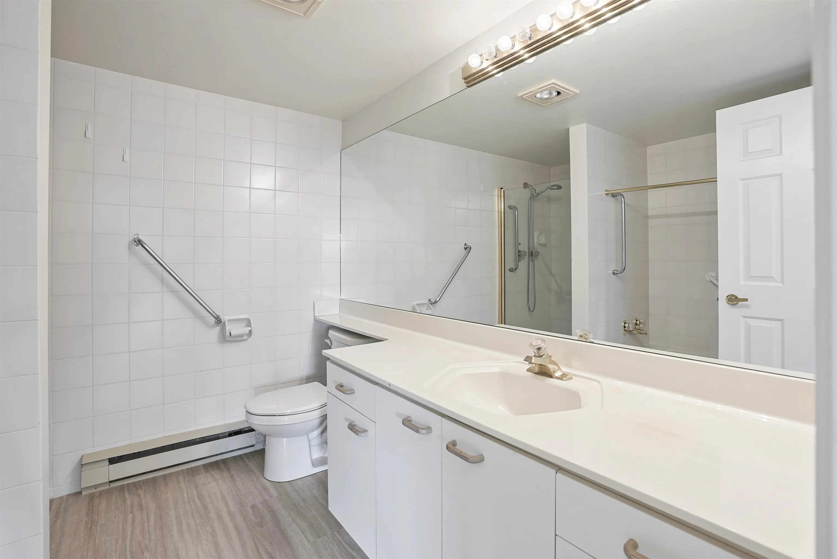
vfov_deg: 73.8
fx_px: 372
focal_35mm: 16
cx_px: 418
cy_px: 280
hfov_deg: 96.7
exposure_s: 1/1.25
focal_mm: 16
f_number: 8
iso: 160
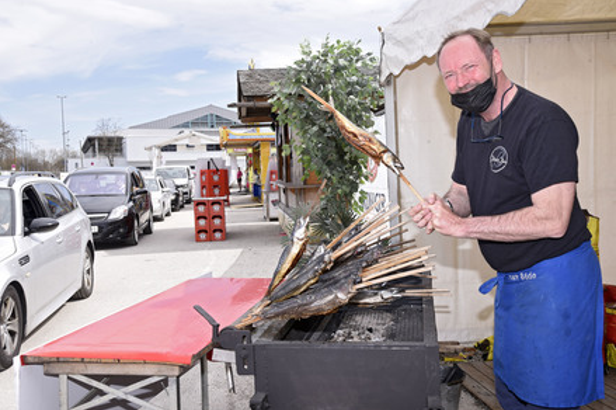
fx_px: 667
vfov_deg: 34.2
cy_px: 209
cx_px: 304
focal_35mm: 39
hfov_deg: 49.6
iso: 250
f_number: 11
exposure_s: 1/125
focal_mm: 38
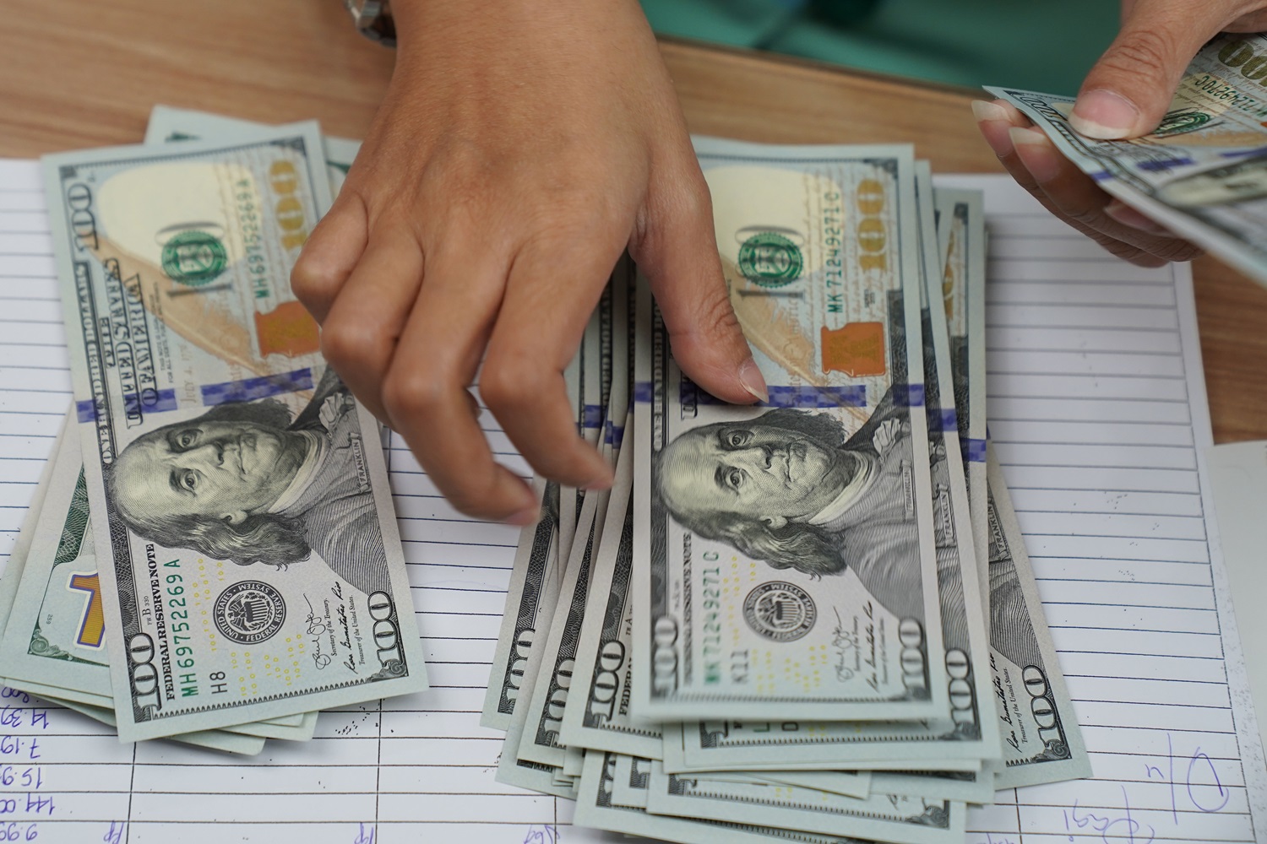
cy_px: 422
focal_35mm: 70
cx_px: 634
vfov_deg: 19.5
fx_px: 2463
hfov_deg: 28.8
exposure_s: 1/200
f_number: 4
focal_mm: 70
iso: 800
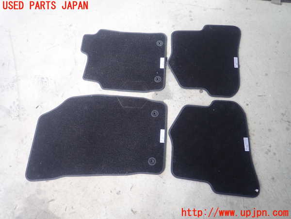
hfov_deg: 69.4
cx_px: 146
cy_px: 110
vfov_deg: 54.9
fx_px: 210
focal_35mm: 25
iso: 100
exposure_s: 1/80
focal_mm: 4.5
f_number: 2
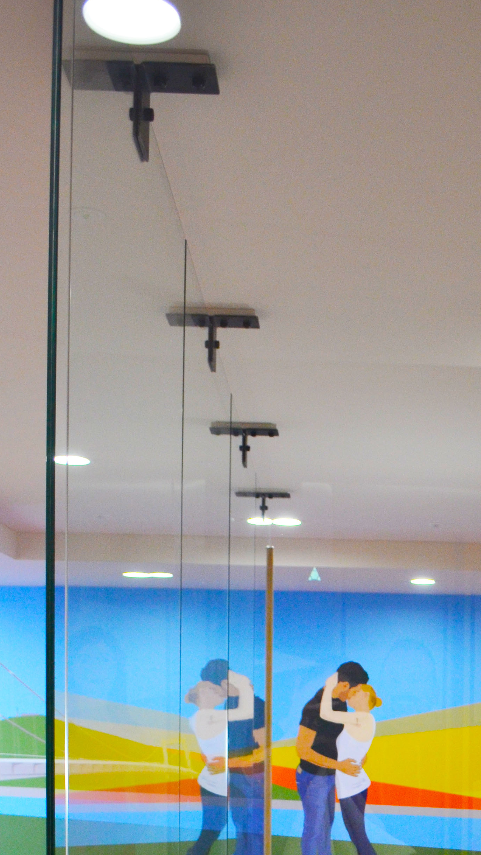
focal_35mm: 57
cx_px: 436
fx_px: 1292
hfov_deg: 20.6
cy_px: 825
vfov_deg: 33.9
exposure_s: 1/60
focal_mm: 18
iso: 560
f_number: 4
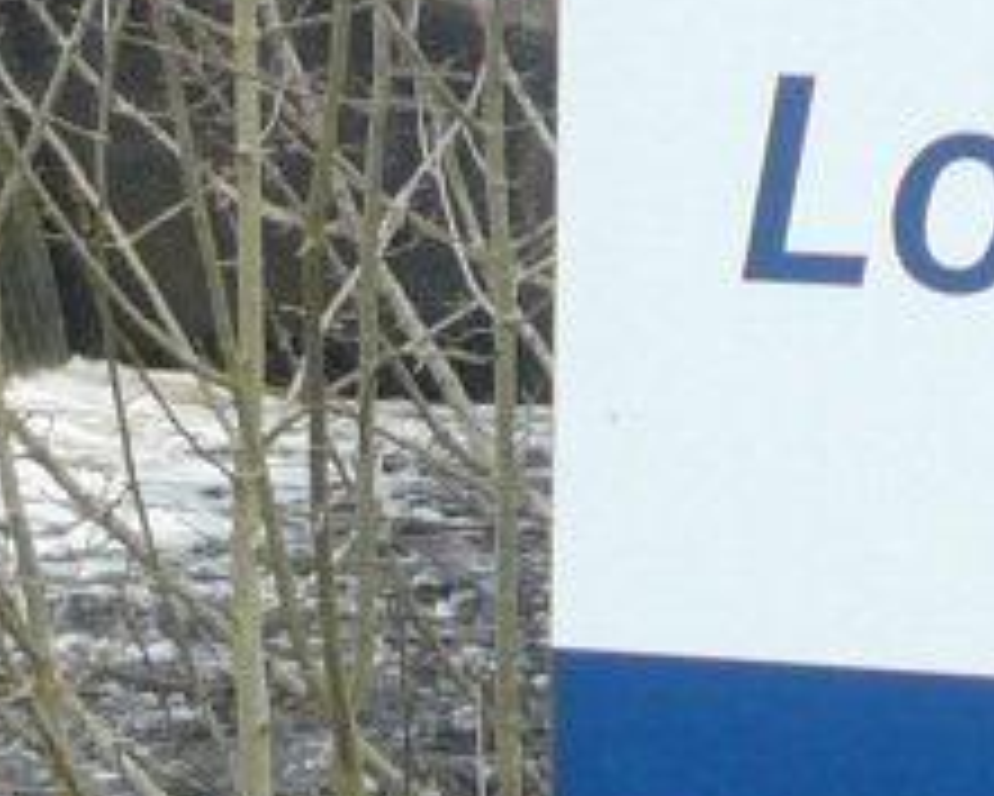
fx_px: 5827
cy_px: 756
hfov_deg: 9.7
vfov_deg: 7.8
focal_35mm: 198
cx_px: 648
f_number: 2.8
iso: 100
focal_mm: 4.6
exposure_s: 1/80
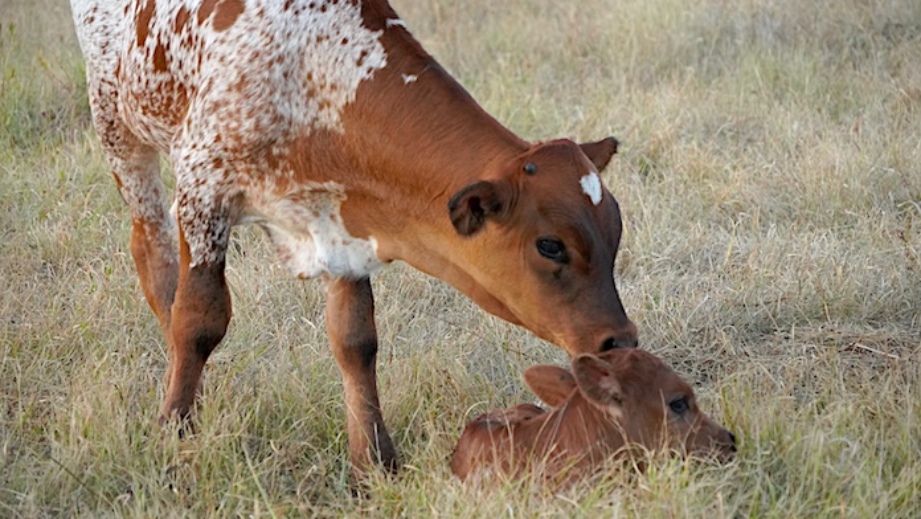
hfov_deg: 9.1
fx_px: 5790
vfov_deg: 5.1
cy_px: 271
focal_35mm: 237
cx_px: 460
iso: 2500
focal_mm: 150
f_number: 7.1
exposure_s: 1/250
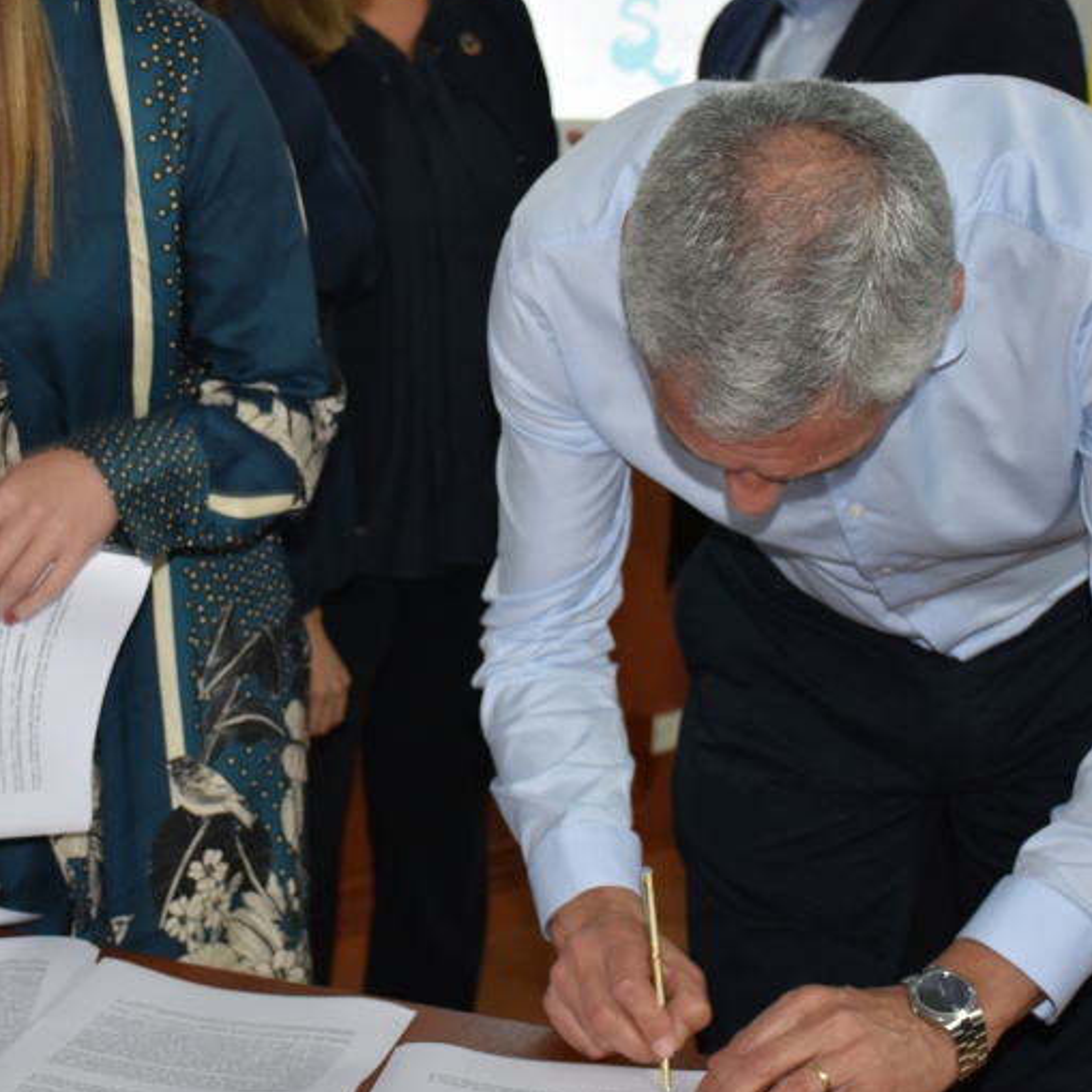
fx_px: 2748
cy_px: 445
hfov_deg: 22.4
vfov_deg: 22.4
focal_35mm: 77
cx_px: 410
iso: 1000
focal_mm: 30
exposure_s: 1/60
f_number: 4
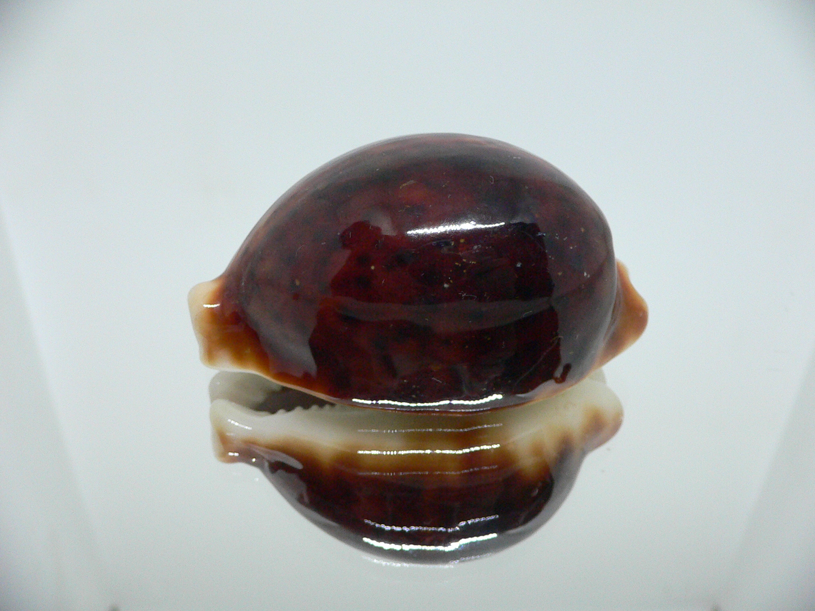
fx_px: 824
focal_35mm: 35
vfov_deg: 40.7
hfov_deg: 52.6
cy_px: 306
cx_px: 408
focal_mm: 4.6
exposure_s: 1/30
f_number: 2.8
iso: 200
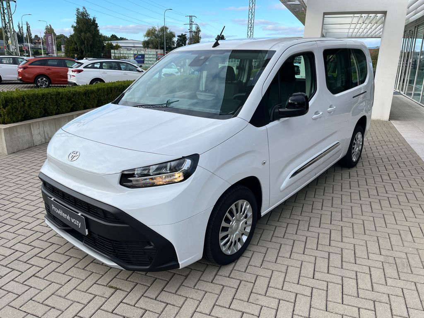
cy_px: 159
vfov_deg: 53.1
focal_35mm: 26
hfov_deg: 67.3
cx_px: 212
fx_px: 318
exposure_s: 1/1212
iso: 50
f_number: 1.6
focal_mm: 5.1
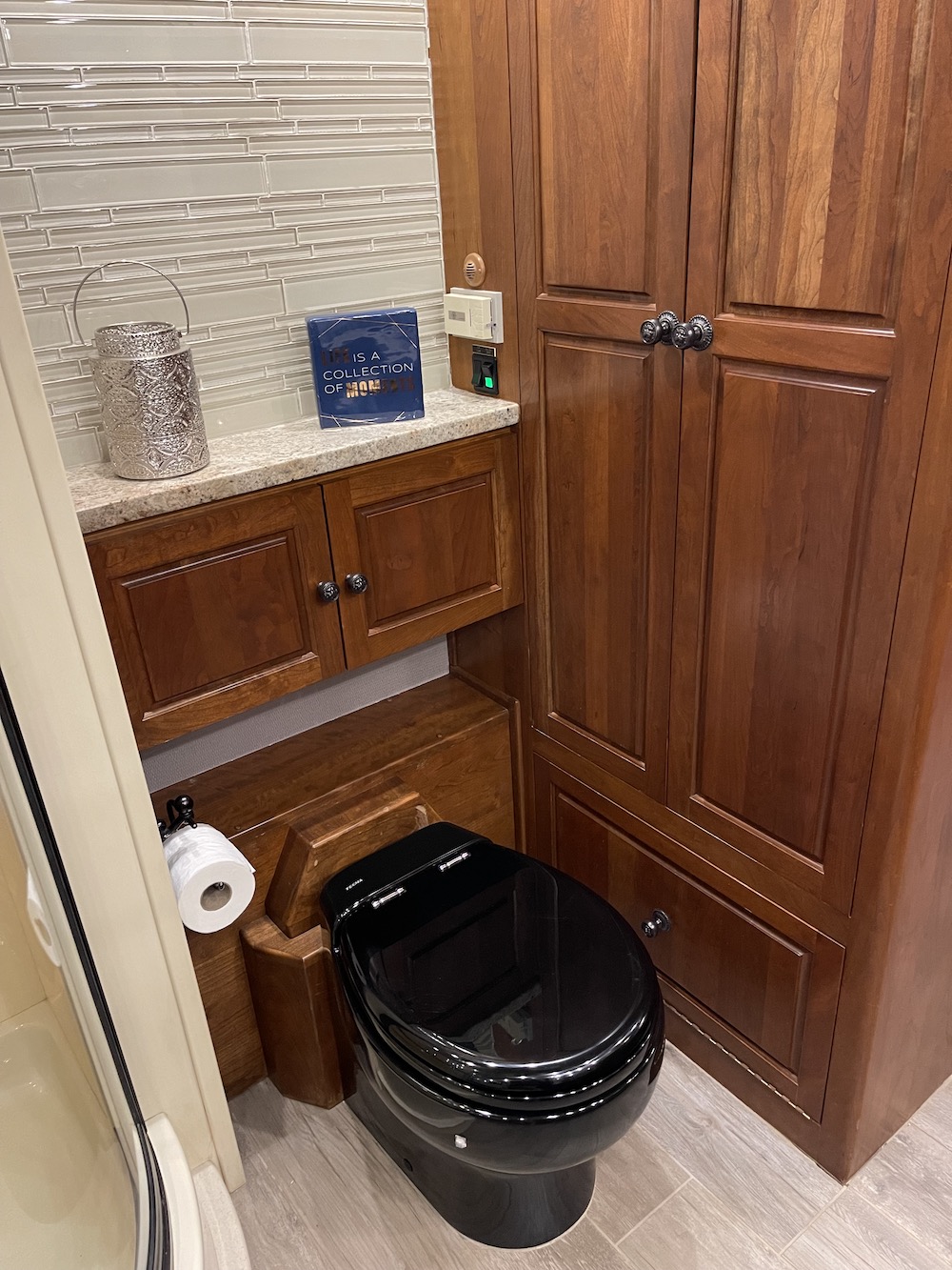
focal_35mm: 26
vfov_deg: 67.3
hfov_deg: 53.1
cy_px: 635
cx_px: 476
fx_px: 953
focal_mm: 5.1
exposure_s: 1/40
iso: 640
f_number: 1.6
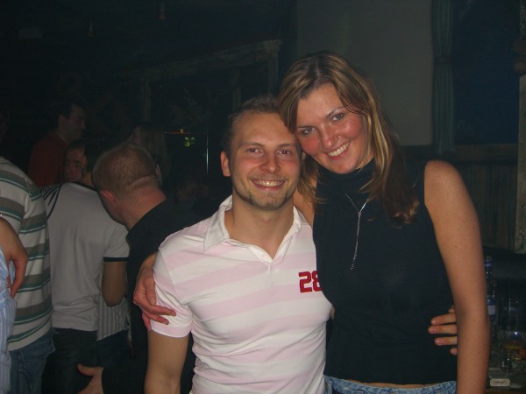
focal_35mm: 38
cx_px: 263
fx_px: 577
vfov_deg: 37.7
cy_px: 197
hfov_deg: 49.0
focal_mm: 7.9
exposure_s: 1/60
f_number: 2.8
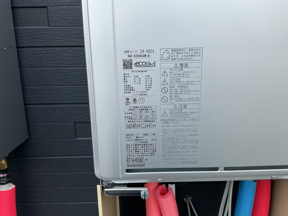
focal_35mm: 29
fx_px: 241
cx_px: 144
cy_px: 108
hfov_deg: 61.6
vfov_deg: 48.2
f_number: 1.8
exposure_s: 1/473
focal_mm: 3
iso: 25
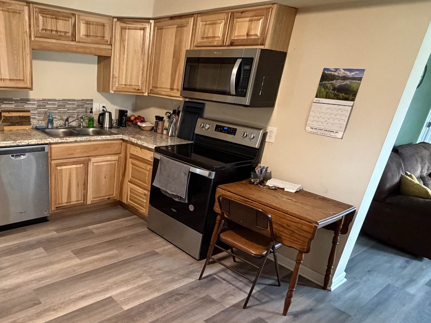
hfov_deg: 64.2
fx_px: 324
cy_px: 205
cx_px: 120
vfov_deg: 52.4
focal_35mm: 26
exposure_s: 1/60
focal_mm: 2.22
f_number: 2.2
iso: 640
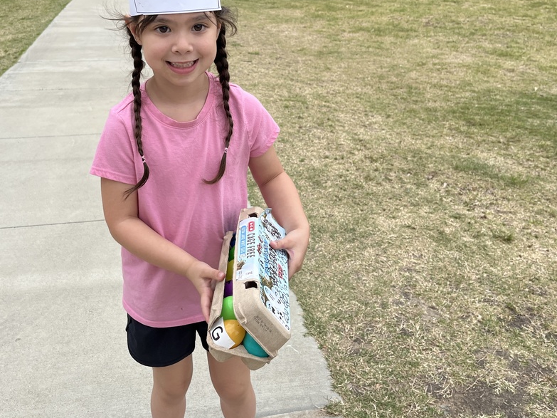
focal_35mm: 34
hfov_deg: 53.5
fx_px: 547
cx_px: 216
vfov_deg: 41.4
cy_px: 149
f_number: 1.6
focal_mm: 5.1
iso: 50
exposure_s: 1/845
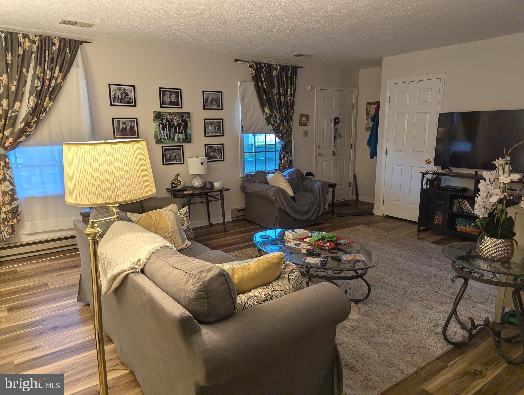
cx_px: 262
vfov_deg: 56.9
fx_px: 364
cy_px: 198
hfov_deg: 71.5
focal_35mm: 24
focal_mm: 6.81
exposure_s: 1/120
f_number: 1.85
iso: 73
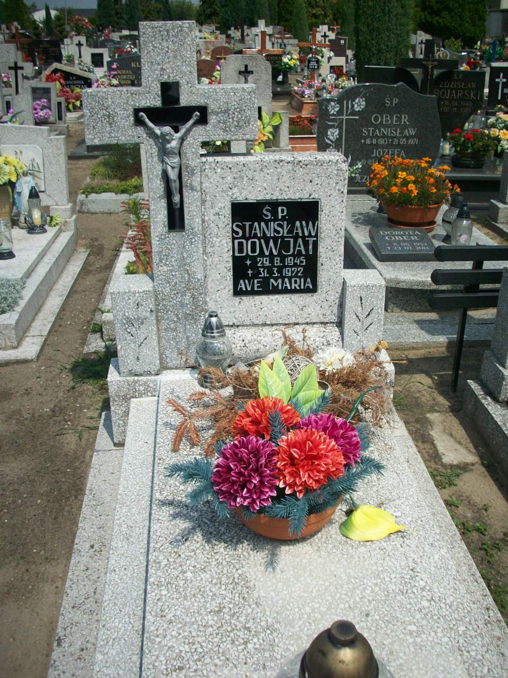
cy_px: 339
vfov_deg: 50.1
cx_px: 254
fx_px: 724
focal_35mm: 37
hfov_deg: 38.7
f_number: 5.6
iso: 80
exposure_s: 1/678
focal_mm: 6.2
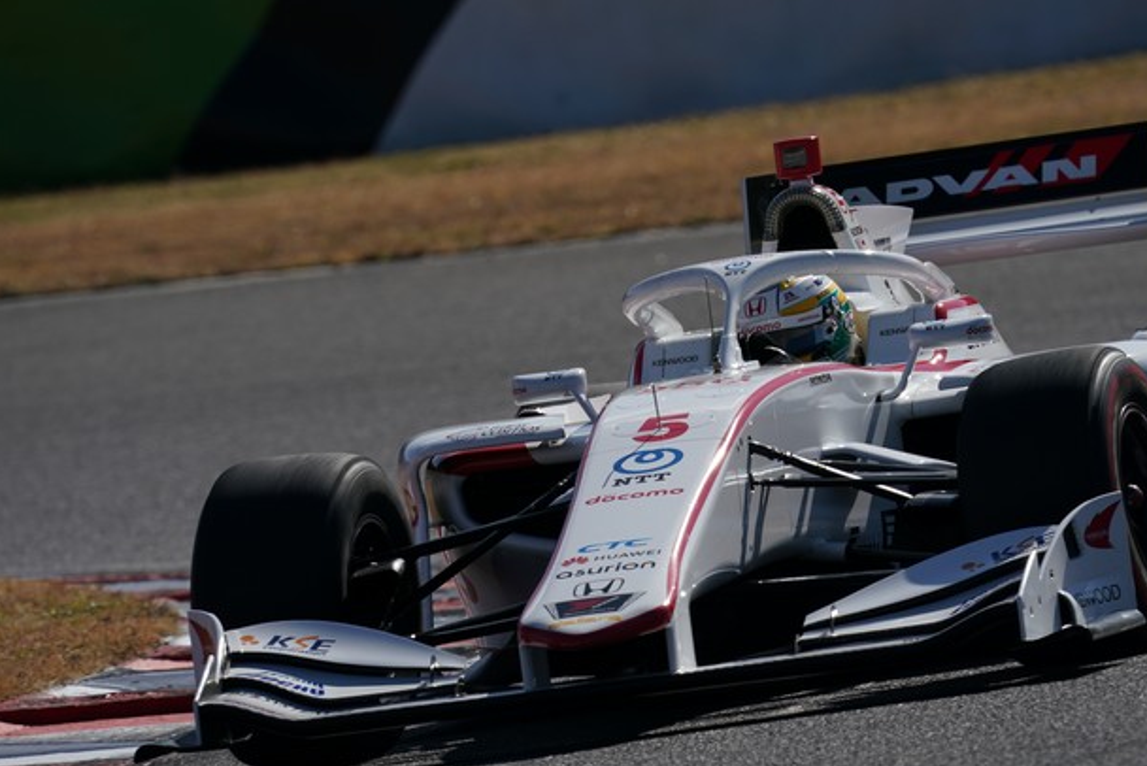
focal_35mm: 710
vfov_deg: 1.9
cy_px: 451
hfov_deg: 2.9
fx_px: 22631
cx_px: 607
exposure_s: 1/800
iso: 200
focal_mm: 600
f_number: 10
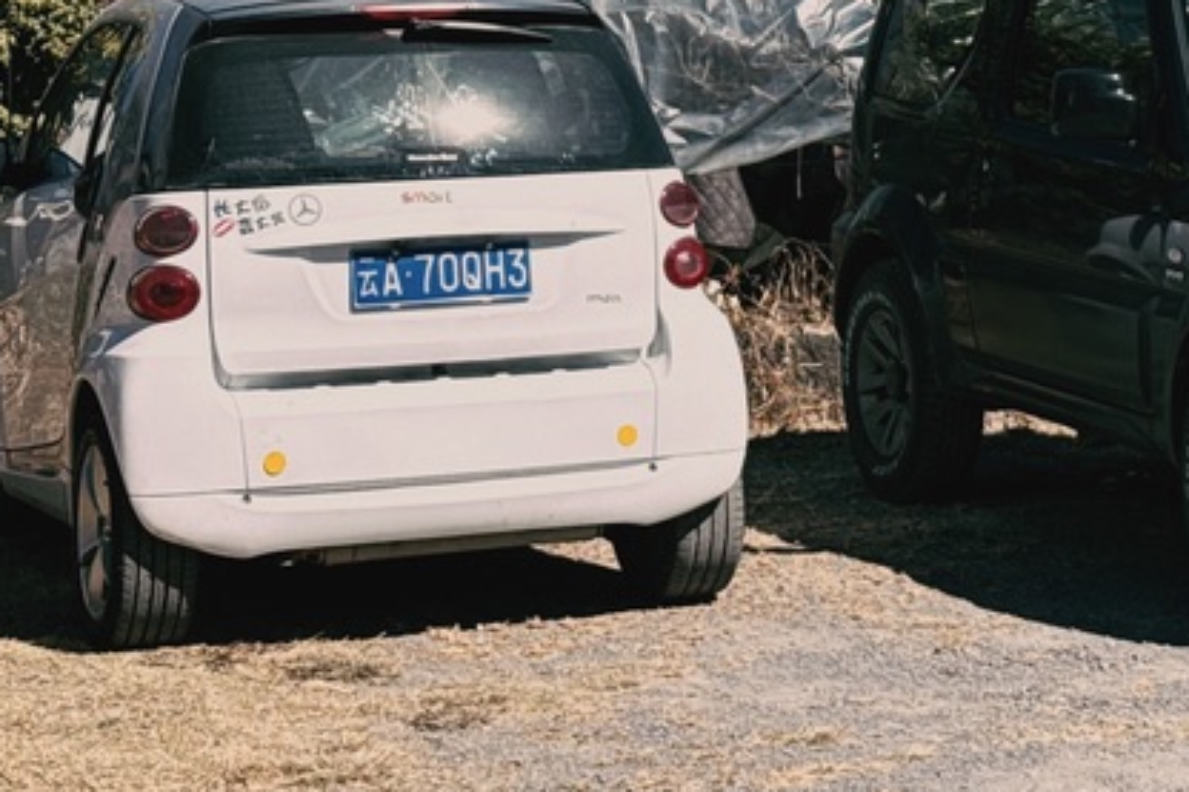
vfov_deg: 11.0
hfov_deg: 16.6
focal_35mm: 123
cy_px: -117
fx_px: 4061
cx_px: 797
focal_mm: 6.76
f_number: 1.78
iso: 64
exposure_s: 1/4878
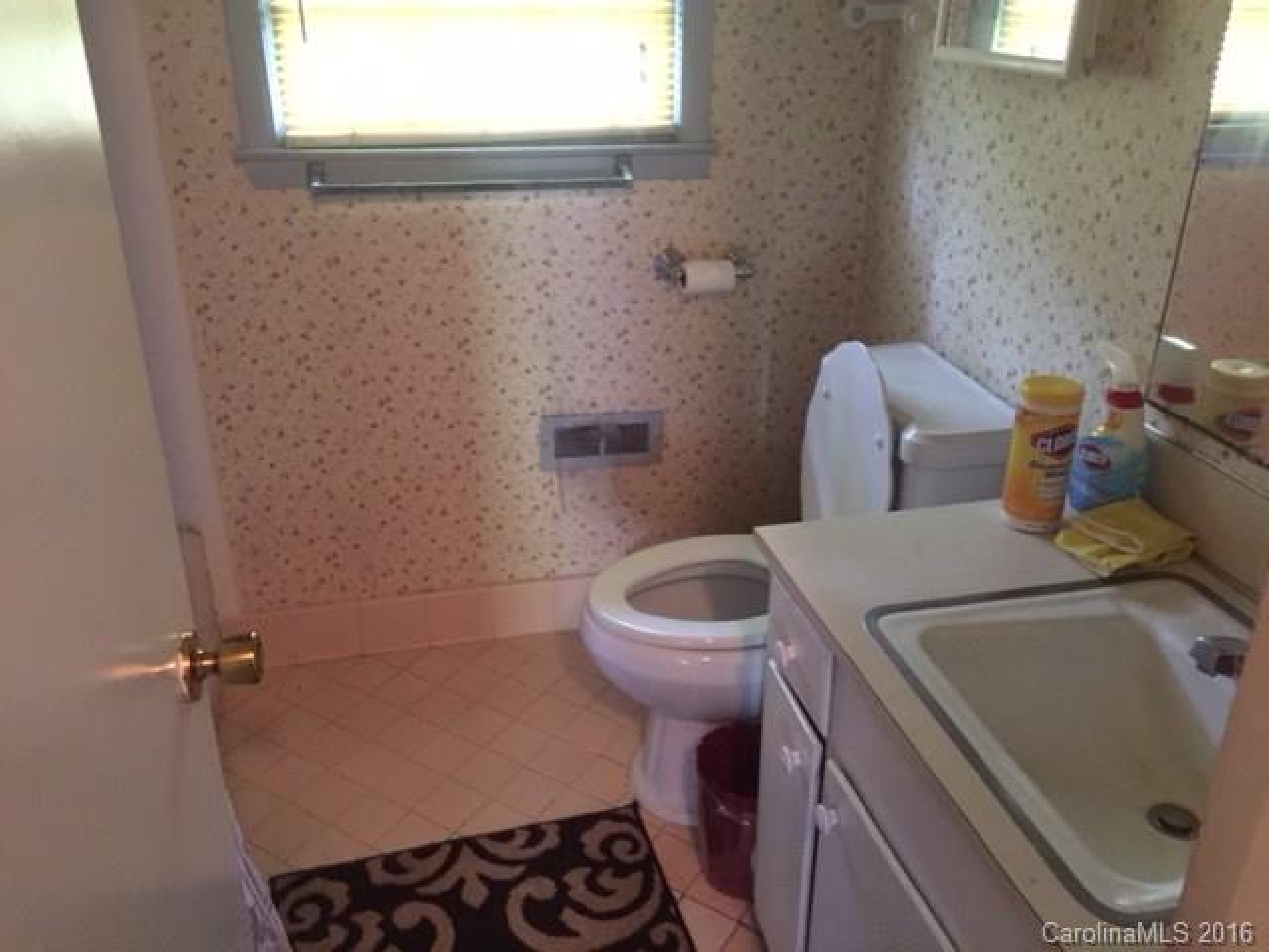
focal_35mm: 29
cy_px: 476
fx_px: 1063
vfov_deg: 48.2
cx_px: 634
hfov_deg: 61.7
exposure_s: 1/4
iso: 125
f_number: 2.2
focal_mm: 4.15
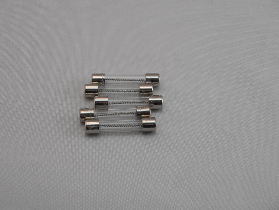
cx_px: 130
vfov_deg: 13.0
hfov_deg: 17.3
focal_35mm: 114
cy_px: 101
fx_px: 919
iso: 280
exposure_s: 1/60
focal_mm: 18.2
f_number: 5.8
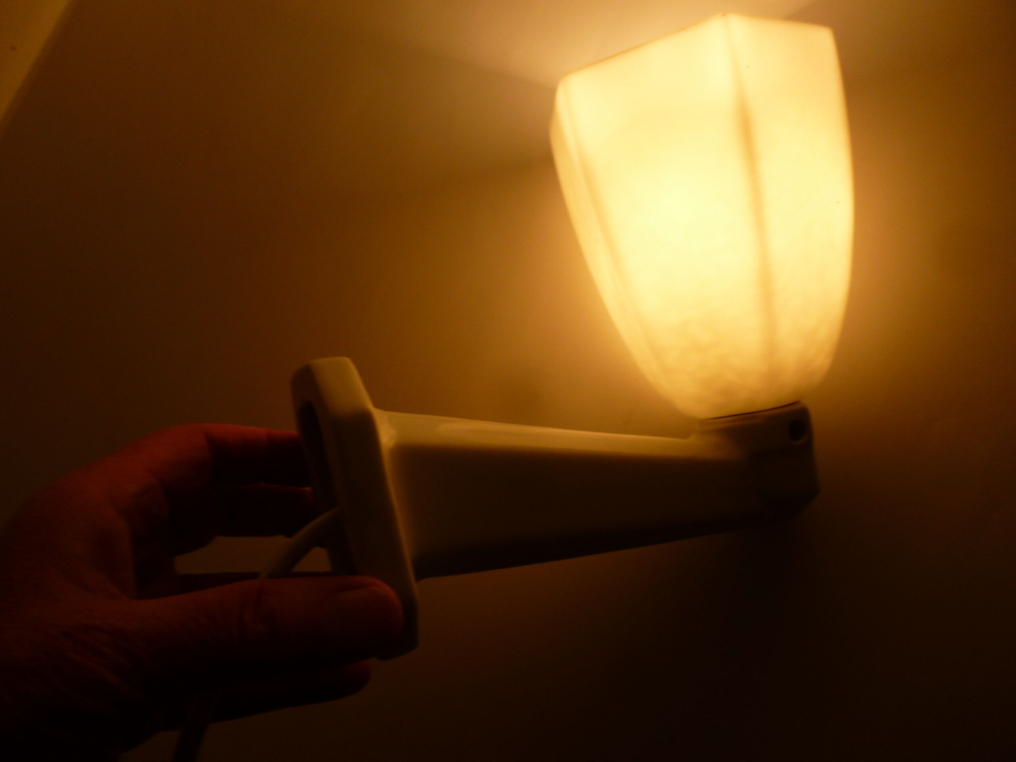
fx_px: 734
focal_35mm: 25
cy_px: 381
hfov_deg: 69.4
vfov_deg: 54.9
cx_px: 508
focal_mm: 4.5
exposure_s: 1/80
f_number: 3.1
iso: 100
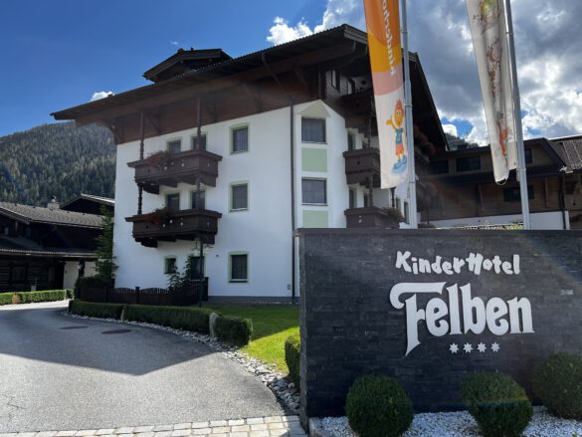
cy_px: 218
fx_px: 437
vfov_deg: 53.1
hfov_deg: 67.3
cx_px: 291
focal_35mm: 26
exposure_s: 1/1802
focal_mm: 5.1
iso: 50
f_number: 1.6
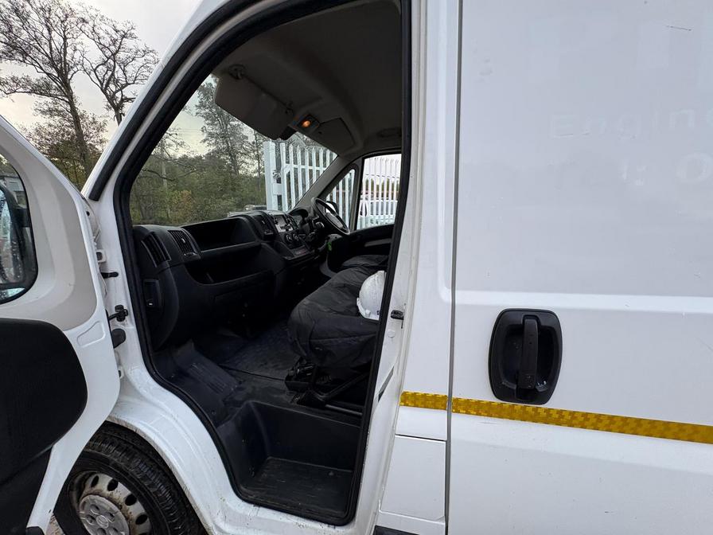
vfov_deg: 85.7
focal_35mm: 14
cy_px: 268
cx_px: 356
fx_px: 288
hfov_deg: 102.1
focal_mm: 2.22
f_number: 2.2
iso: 40
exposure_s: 1/172
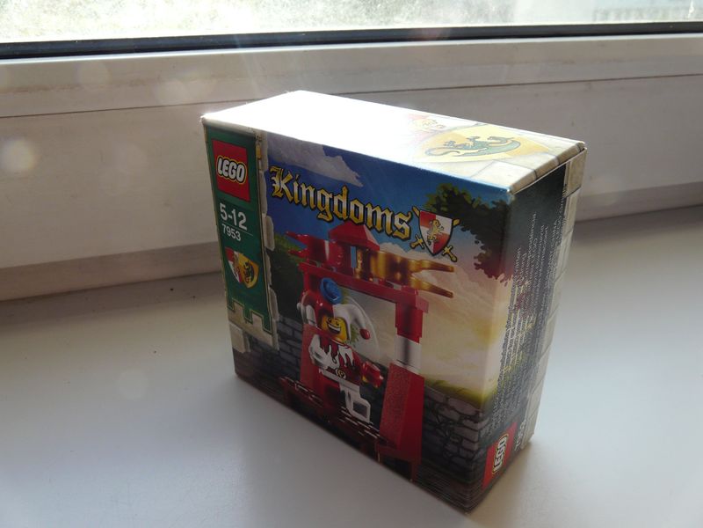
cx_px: 352
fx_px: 569
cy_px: 264
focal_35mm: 28
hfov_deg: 63.4
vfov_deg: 49.7
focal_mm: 4.6
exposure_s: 1/100
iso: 100
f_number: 4
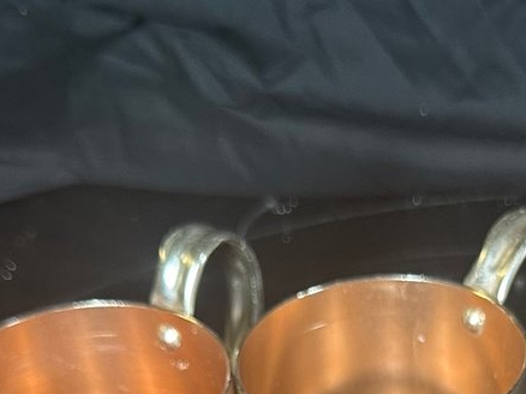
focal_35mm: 83
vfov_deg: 16.0
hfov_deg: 23.3
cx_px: 405
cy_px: 626
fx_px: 1261
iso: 200
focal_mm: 6.86
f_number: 1.78
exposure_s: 1/60
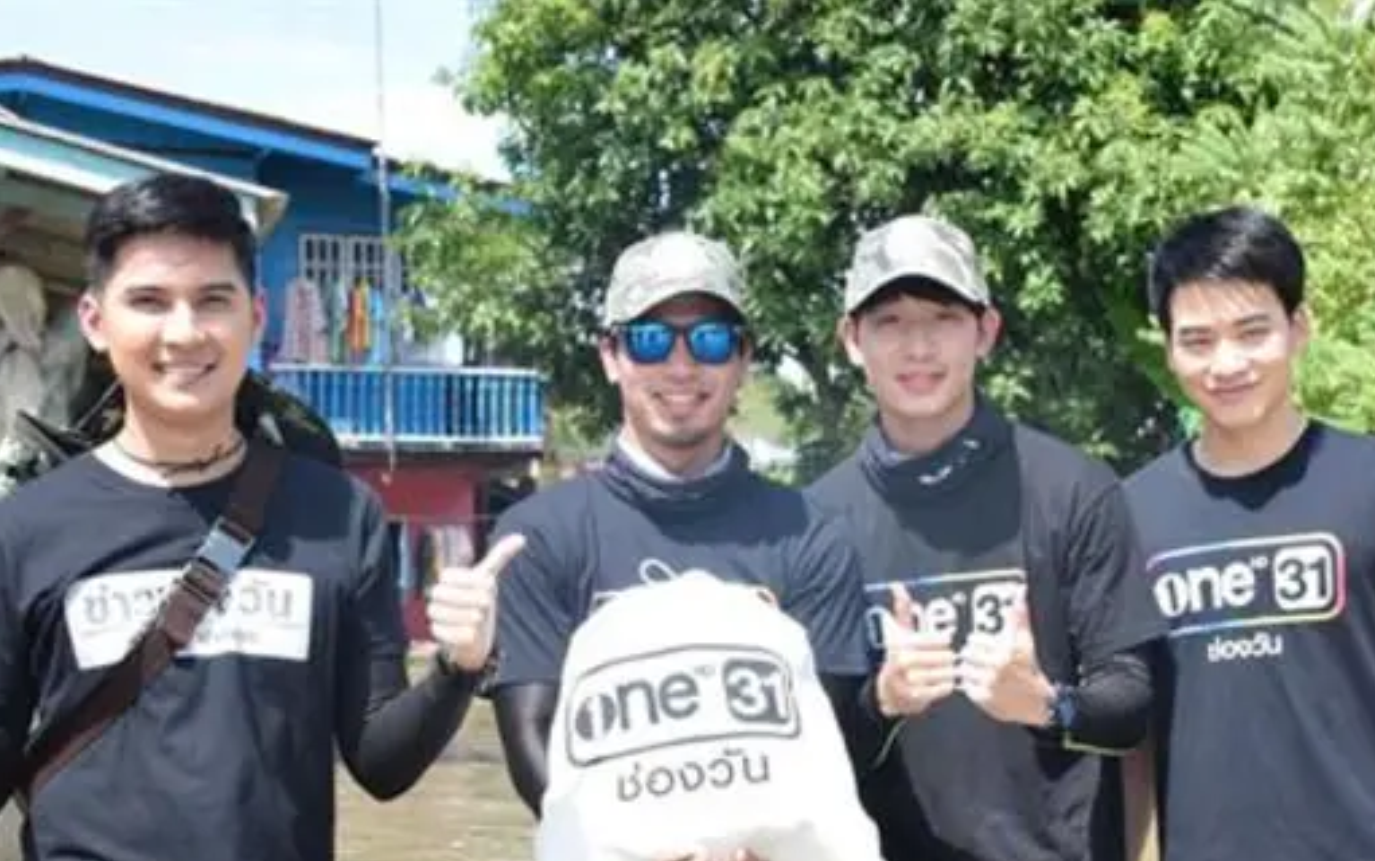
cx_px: 764
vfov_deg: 18.4
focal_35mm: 70
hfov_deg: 29.3
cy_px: 698
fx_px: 2625
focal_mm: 30
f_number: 5
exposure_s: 1/4000
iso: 1600
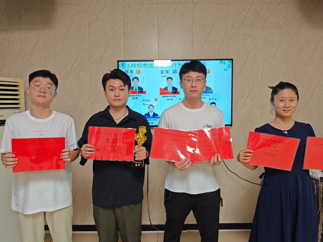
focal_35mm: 24
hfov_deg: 71.6
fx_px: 224
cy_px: 121
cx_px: 164
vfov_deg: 56.8
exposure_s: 1/50
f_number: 2.8
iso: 320
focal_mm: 6.68
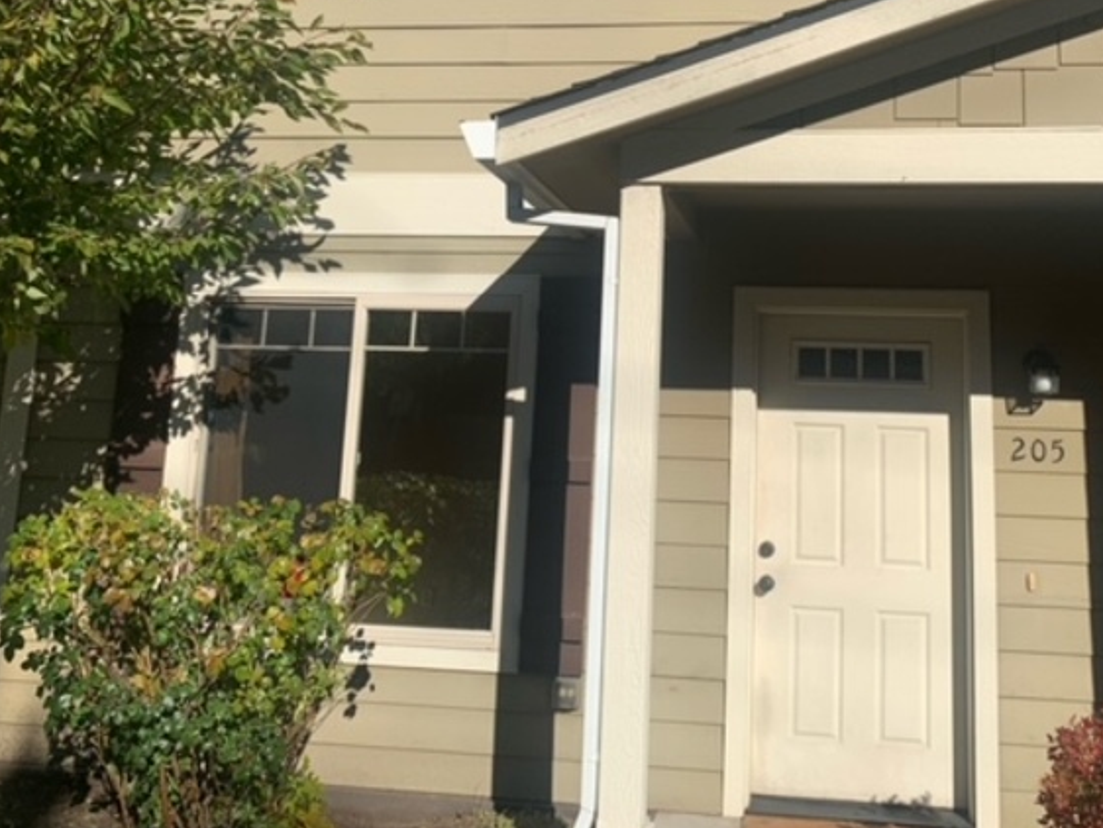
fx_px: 1179
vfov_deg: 38.0
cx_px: 669
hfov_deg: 49.8
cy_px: 245
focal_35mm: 37
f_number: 1.8
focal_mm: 4.25
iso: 25
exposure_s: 1/3788
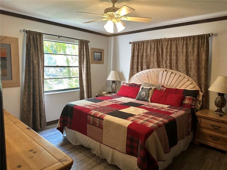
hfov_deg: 71.6
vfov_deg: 56.8
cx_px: 114
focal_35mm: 24
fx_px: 157
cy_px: 85
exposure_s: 1/60
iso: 250
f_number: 1.78
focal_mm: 6.86
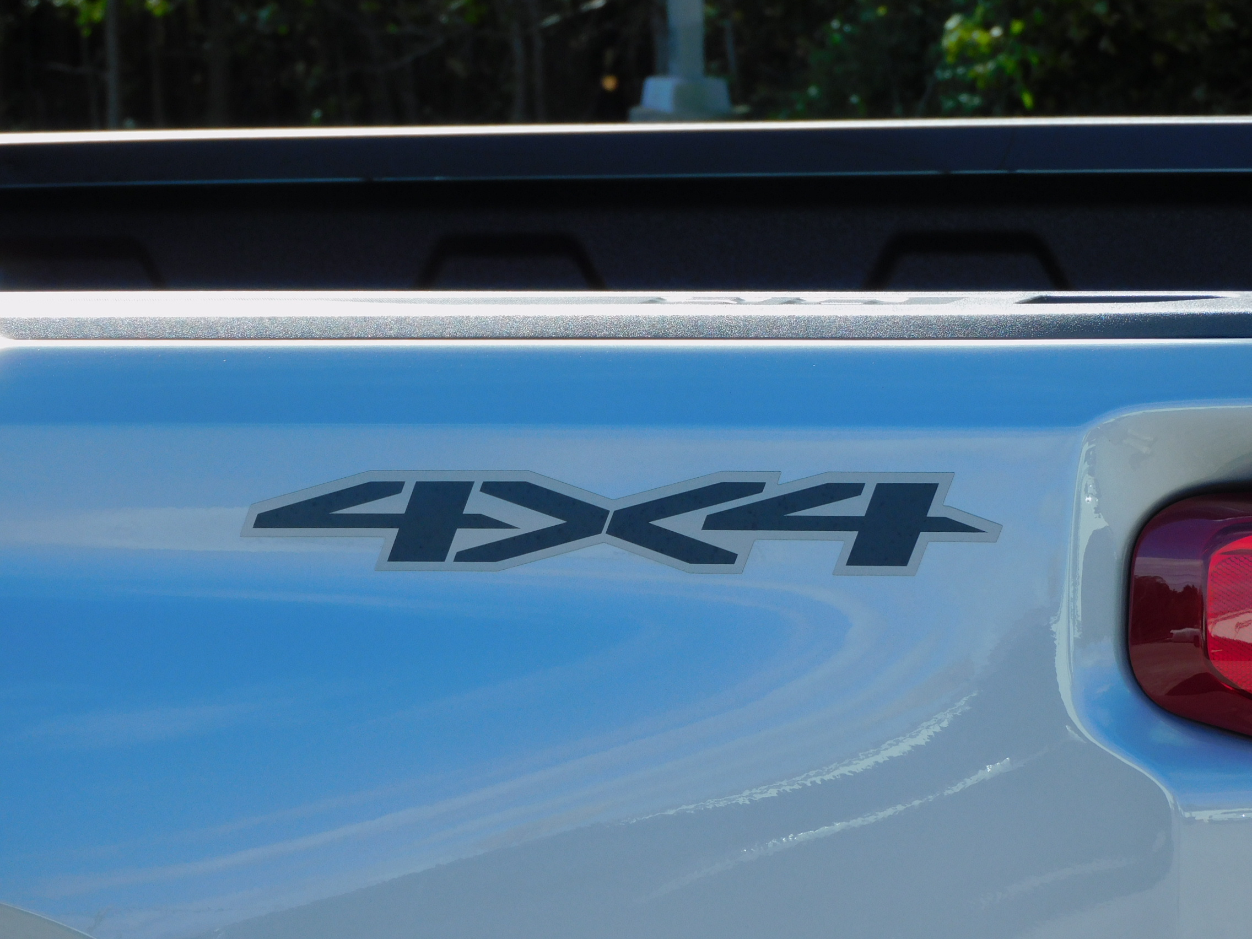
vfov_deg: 9.9
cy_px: 470
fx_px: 5425
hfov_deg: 13.2
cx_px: 626
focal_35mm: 150
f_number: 5.2
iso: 125
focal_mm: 26.9
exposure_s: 1/320
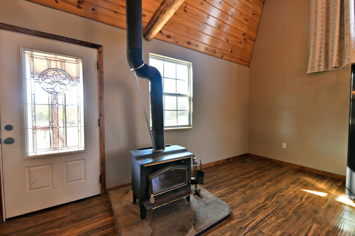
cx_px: 178
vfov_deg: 81.2
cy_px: 118
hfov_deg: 104.3
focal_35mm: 14
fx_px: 138
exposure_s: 1/200
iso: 2500
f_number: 7.1
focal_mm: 14
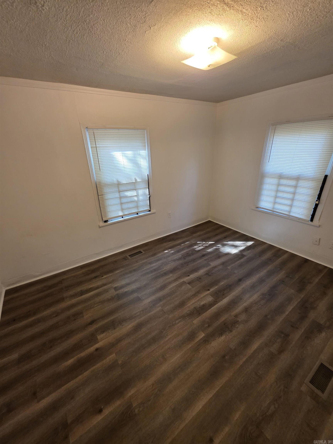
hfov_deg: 89.9
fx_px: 167
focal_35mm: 13
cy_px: 222
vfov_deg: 106.2
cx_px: 166
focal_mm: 2.2
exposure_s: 1/60
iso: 250
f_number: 1.9
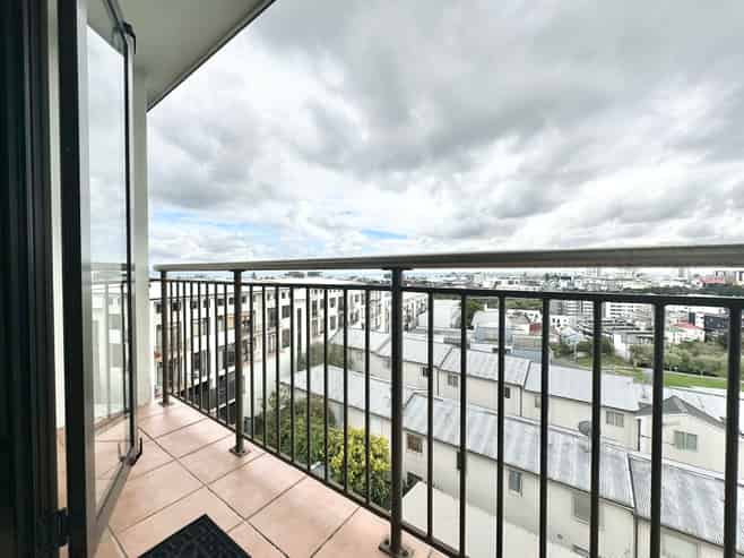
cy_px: 279
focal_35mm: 14
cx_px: 372
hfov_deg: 102.1
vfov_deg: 85.6
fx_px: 301
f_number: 2.2
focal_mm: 2.22
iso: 50
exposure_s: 1/2564
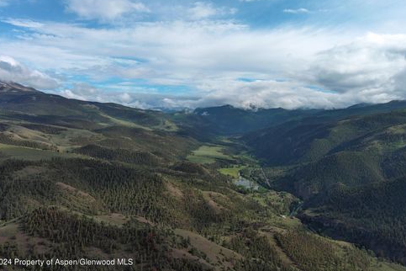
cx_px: 198
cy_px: 134
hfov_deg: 61.9
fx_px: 338
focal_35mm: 30
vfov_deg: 43.6
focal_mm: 10.57
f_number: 2.8
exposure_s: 1/1511
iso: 100
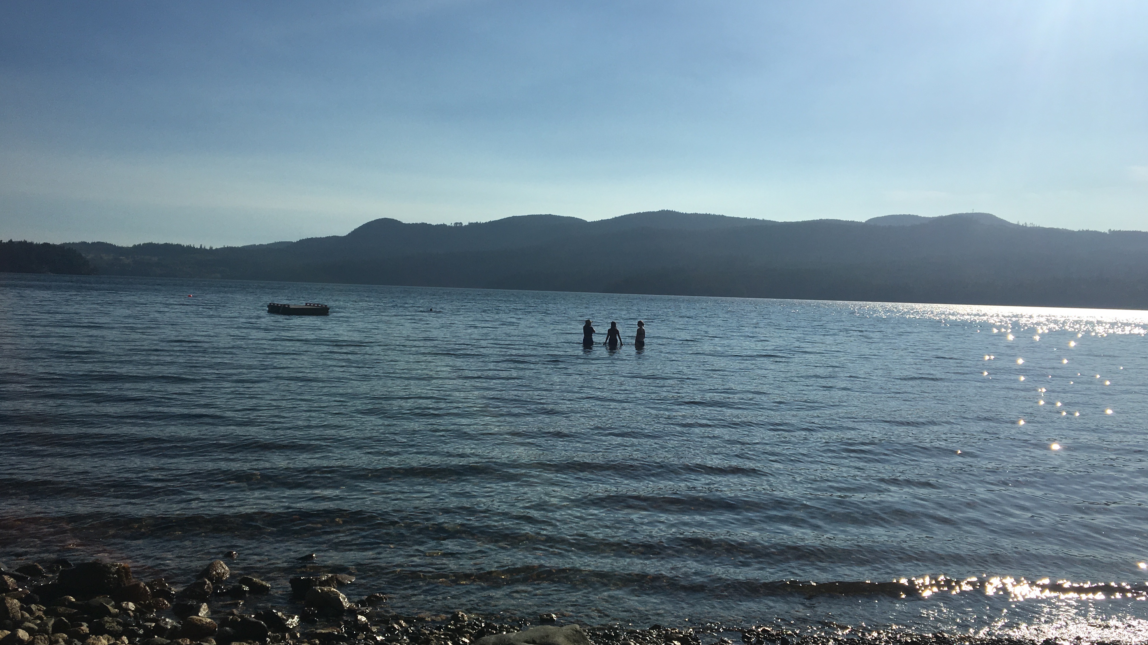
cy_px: 334
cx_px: 577
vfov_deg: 36.7
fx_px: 974
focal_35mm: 32
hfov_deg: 61.0
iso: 25
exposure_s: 1/6410
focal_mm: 4.15
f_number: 2.2
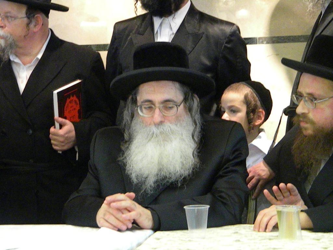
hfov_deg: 18.7
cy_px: 125
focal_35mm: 105
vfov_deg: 14.1
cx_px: 166
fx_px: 1010
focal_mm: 19
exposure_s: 1/62.8
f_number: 4.7
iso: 2305
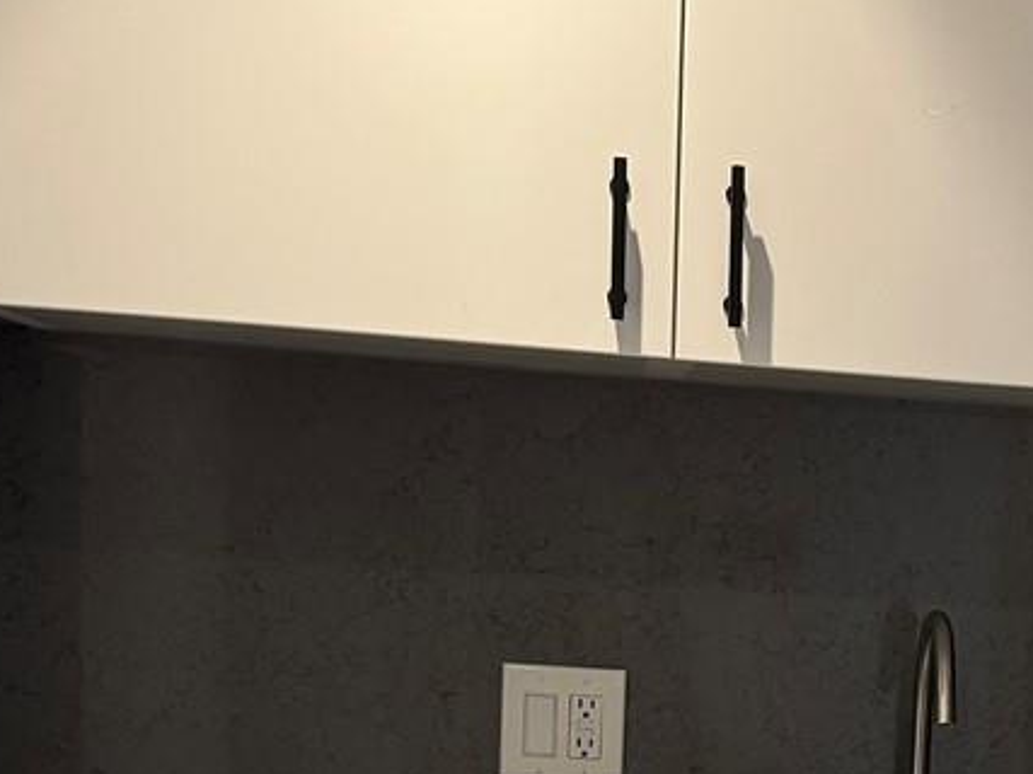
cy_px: 922
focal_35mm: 90
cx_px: 1086
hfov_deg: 20.9
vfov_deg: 15.8
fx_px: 2685
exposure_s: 1/60
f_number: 1.78
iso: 250
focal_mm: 6.76
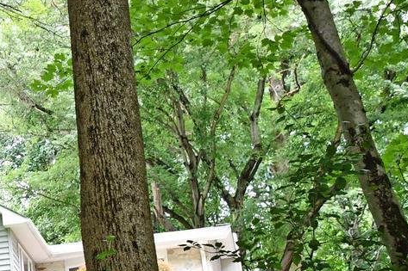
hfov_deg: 14.0
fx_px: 1552
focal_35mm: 137
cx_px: -208
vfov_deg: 10.0
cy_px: 135
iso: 1250
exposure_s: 1/200
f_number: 7.1
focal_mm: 30
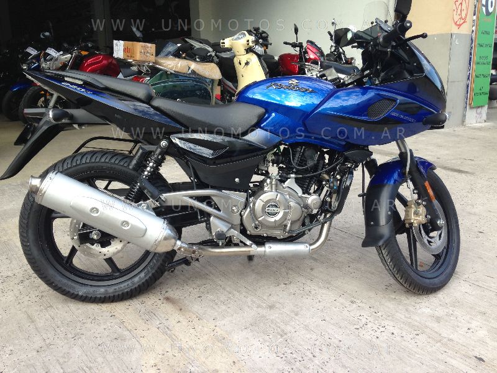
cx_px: 248
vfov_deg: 42.9
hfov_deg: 55.4
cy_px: 186
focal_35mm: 33
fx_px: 474
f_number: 2.4
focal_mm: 4.12
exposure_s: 1/245
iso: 50
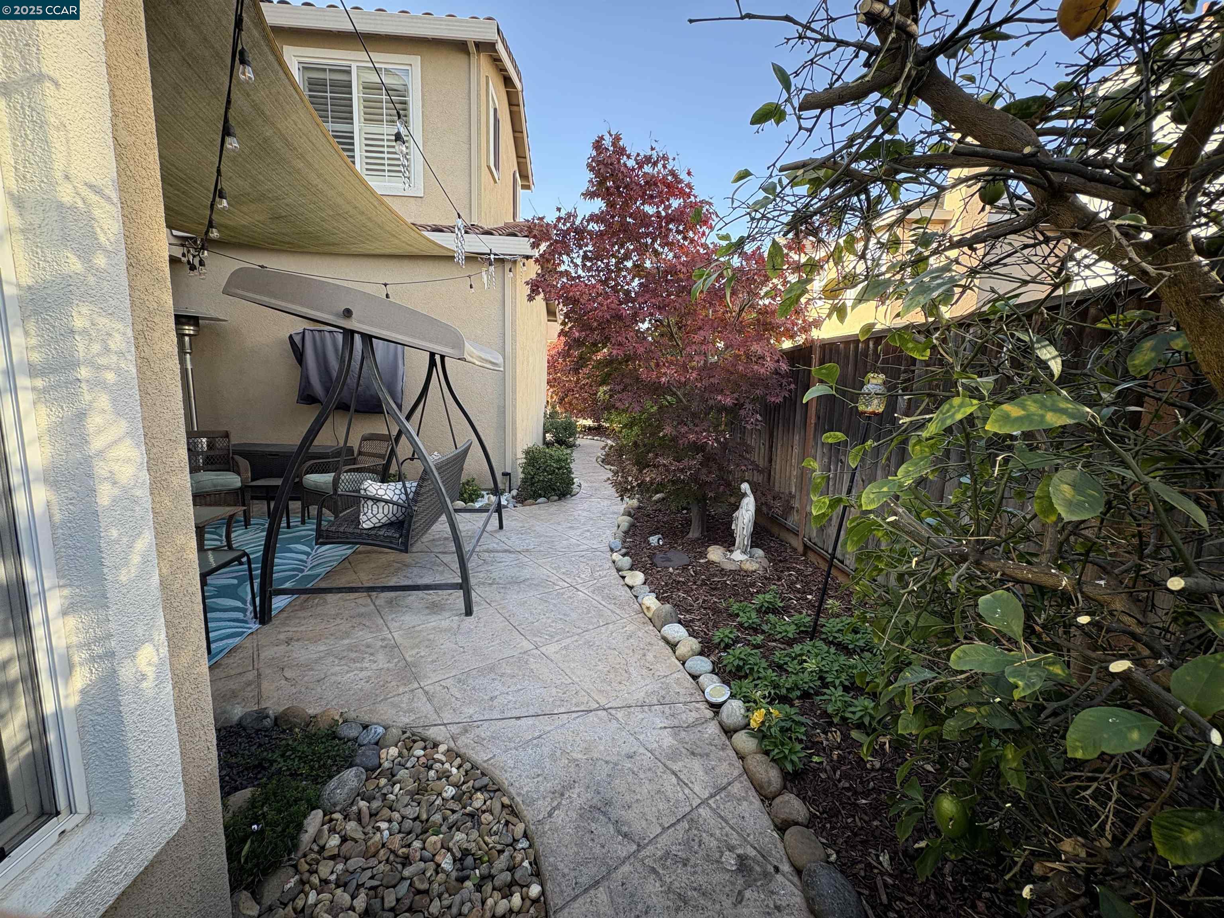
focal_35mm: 14
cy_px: 459
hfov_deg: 102.1
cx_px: 612
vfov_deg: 85.7
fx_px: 495
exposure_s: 1/126
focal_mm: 2.22
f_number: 2.2
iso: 80
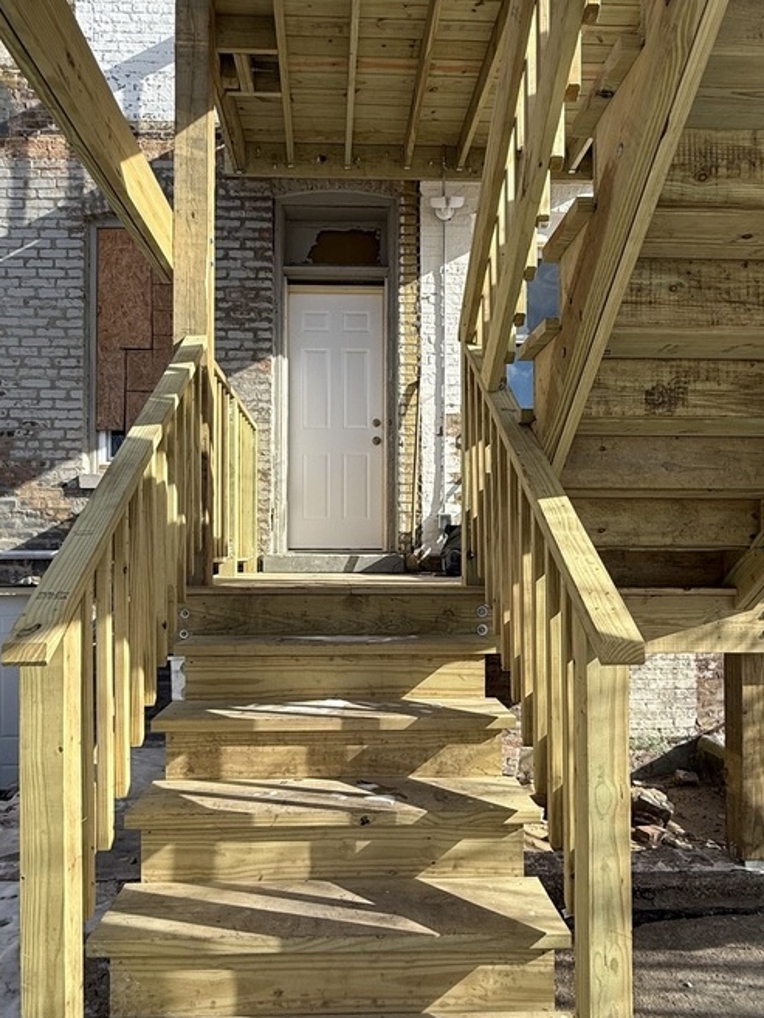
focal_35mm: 23
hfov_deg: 58.9
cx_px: 360
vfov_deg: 73.8
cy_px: 547
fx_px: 677
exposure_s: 1/1125
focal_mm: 2.22
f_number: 2.2
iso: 50
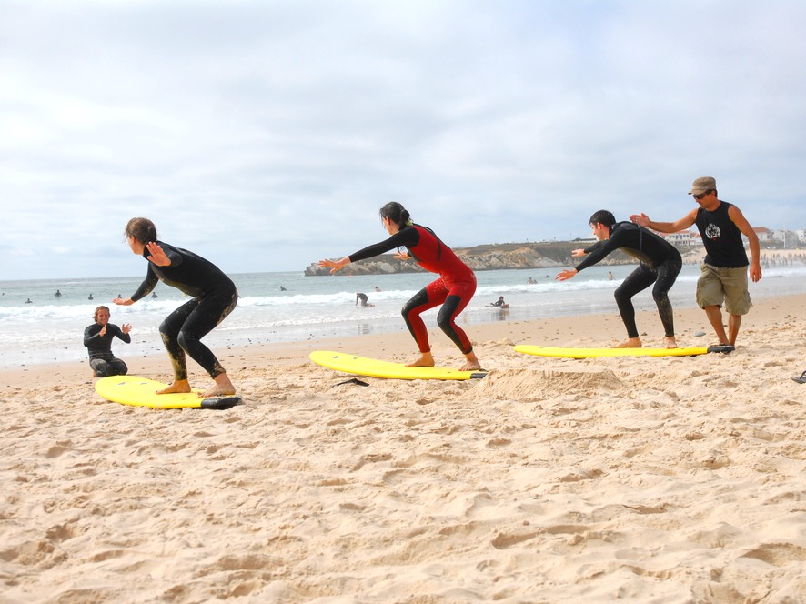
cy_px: 302
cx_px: 426
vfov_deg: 28.8
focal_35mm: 51
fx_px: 1177
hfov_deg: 37.8
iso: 180
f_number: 5
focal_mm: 31
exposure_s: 1/1250
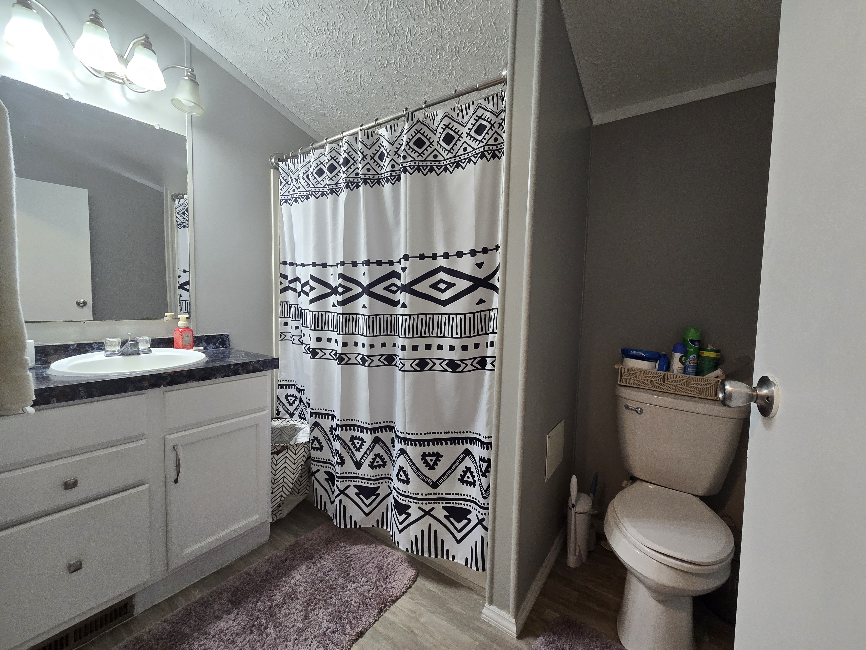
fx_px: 325
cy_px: 325
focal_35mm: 13
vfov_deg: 89.9
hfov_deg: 106.2
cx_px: 433
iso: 250
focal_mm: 2.2
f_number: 2.2
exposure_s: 1/60
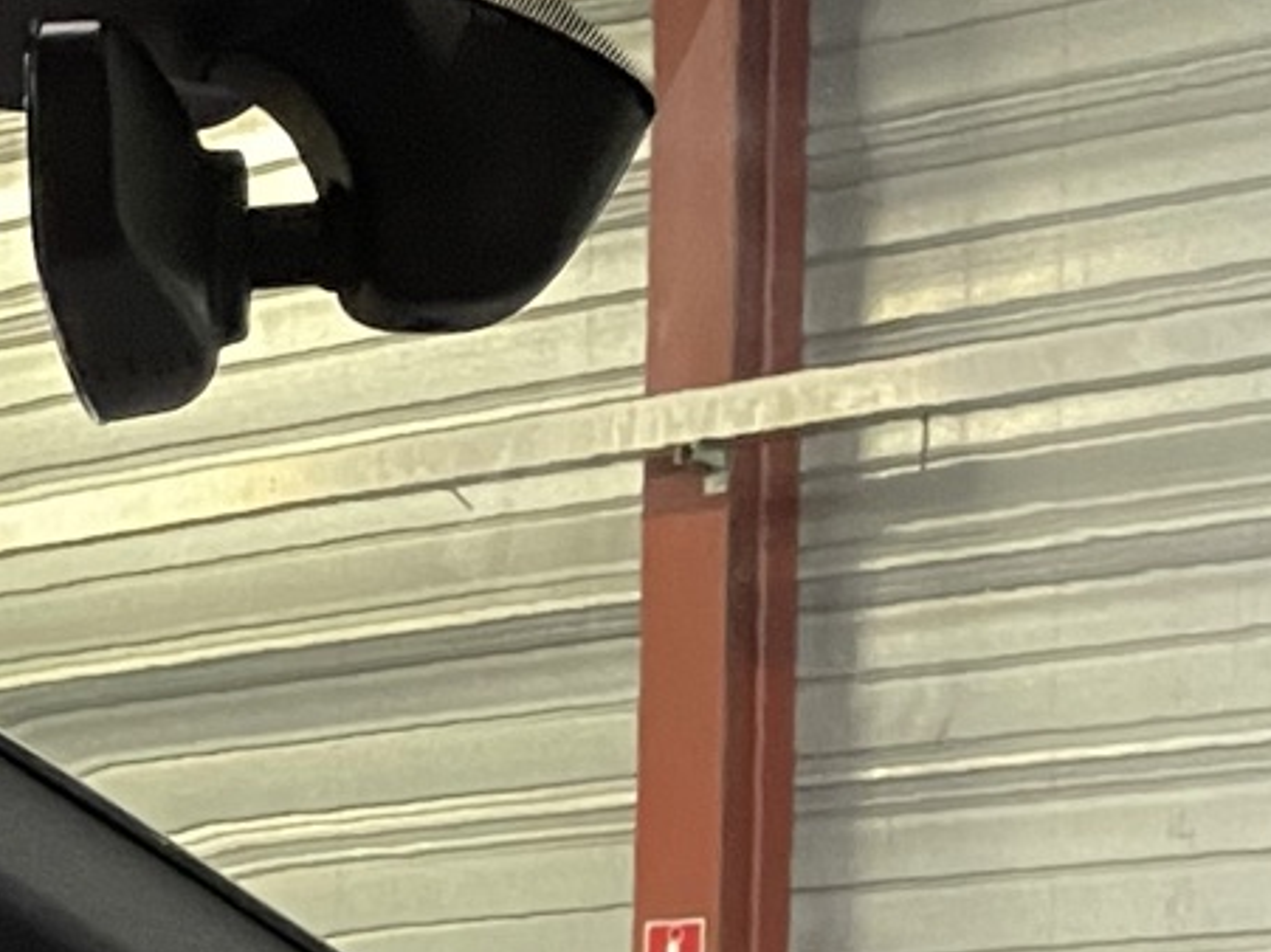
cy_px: 1597
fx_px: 4331
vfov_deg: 11.8
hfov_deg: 14.7
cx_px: -995
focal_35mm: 118
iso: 640
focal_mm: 4.2
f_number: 1.6
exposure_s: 1/25
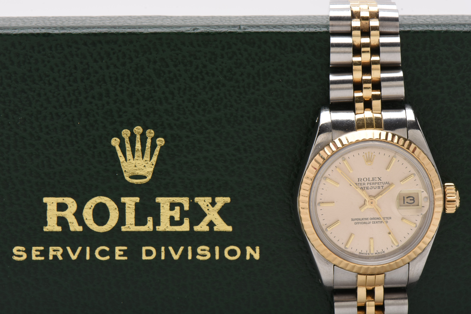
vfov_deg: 10.8
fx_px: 1668
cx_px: 236
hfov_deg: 16.1
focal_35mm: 128
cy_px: 157
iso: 100
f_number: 22
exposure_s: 1/100
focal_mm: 85
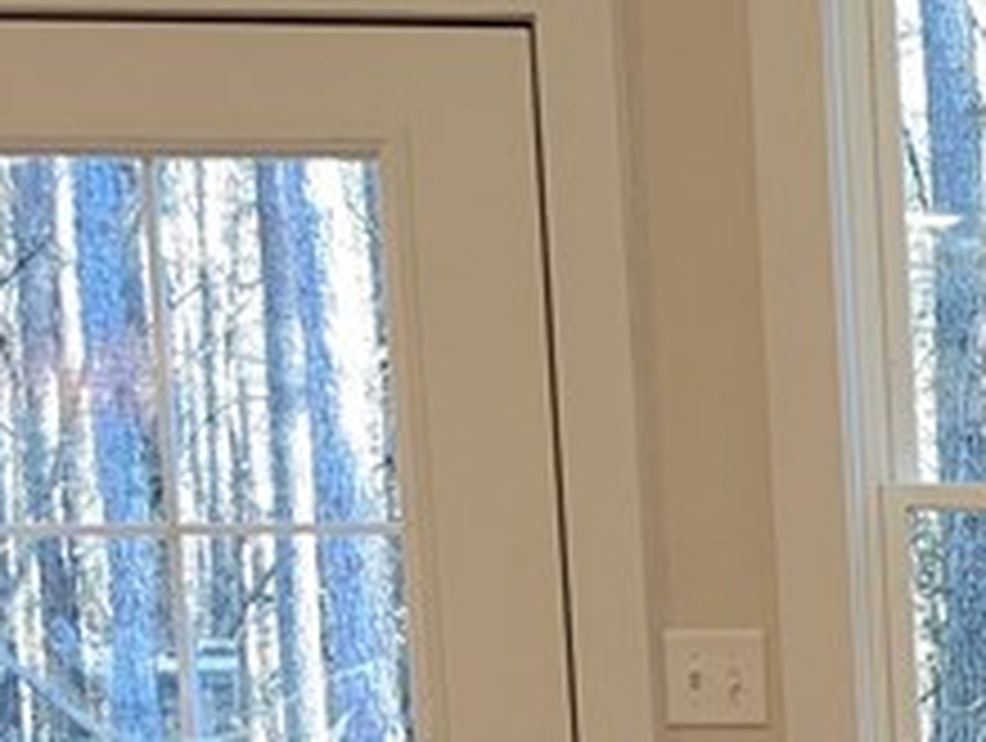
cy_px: 1007
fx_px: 3195
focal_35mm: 112
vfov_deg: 12.8
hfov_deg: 14.9
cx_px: 1873
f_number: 1.78
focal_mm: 6.86
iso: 100
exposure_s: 1/120
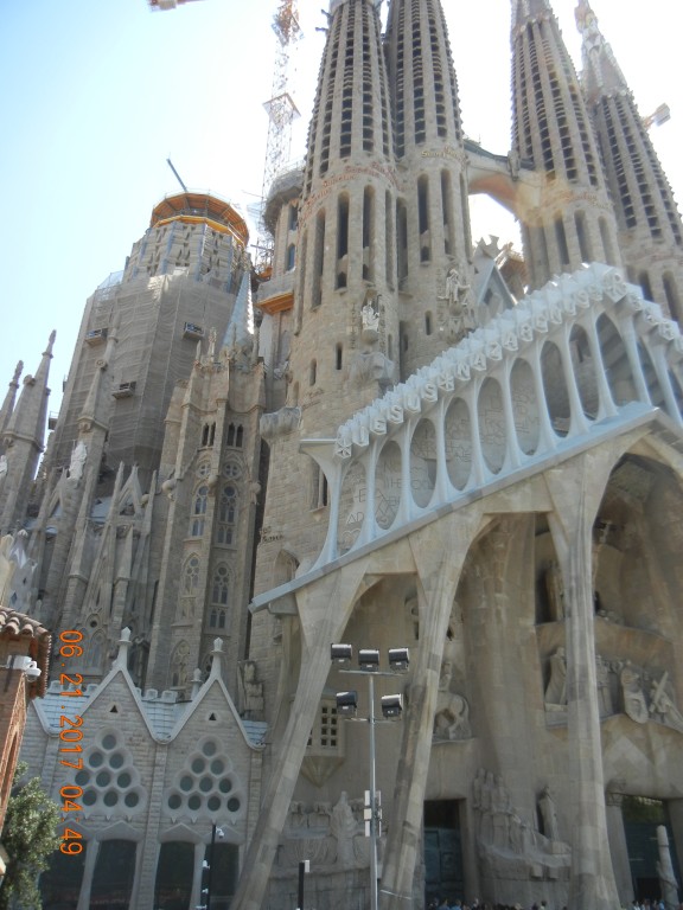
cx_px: 342
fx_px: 789
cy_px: 455
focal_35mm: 30
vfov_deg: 60.0
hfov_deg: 46.8
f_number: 3.5
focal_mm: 5.4
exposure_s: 1/600
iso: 160
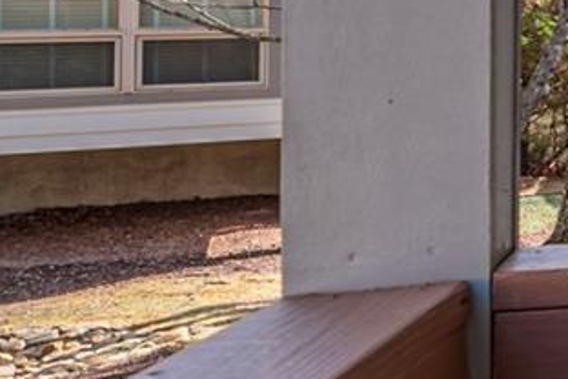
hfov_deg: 11.8
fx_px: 1451
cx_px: 1673
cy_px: -49
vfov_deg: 14.5
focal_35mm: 92
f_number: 7.1
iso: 320
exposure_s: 1/400
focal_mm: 14
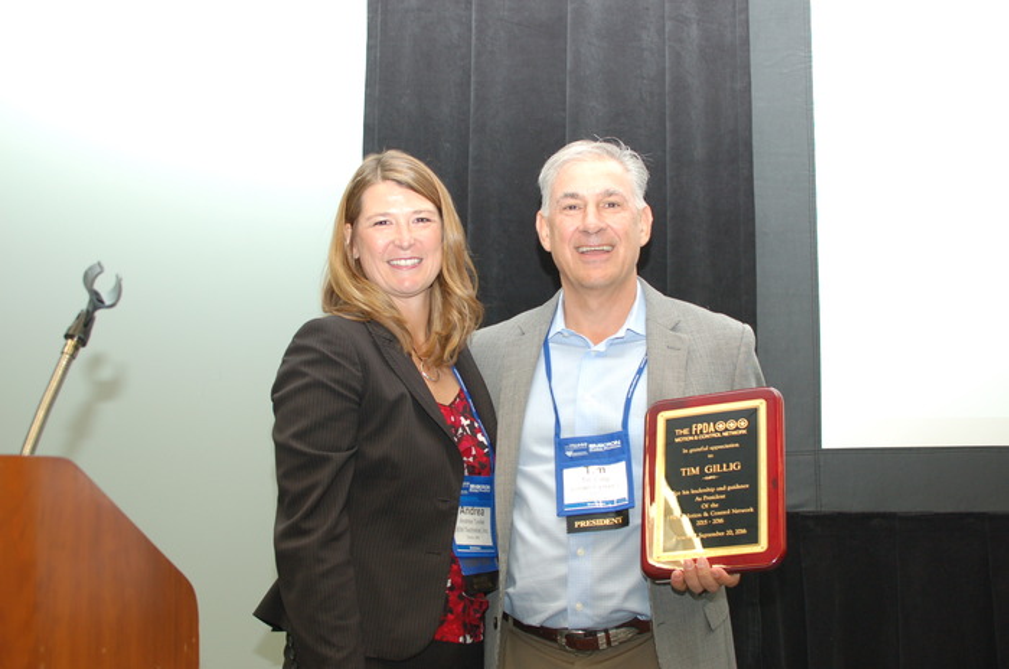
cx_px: 504
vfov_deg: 25.7
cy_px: 334
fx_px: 1469
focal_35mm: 52
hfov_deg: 37.9
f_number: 4
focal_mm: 35
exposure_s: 1/60
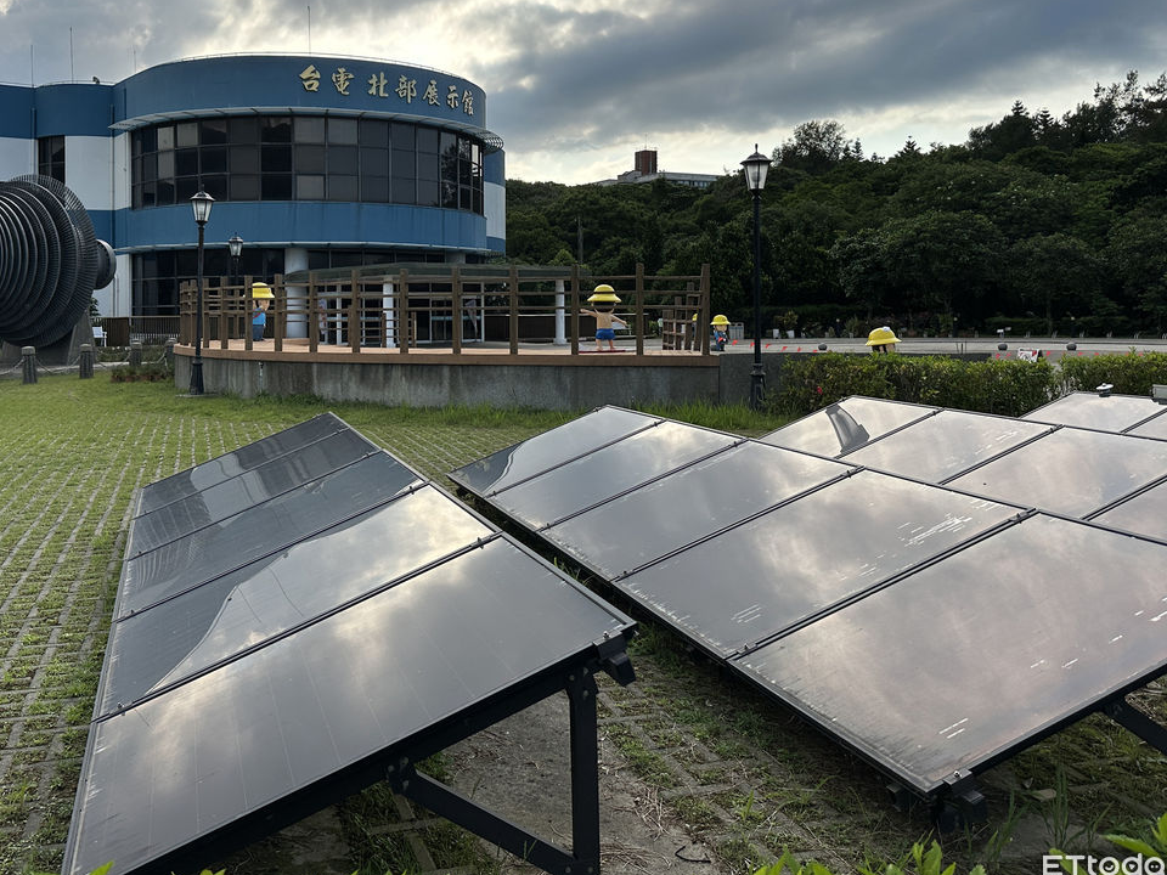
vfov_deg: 43.7
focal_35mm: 32
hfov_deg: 56.5
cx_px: 486
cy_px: 307
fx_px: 1079
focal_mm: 6.86
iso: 80
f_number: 1.78
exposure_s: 1/5263
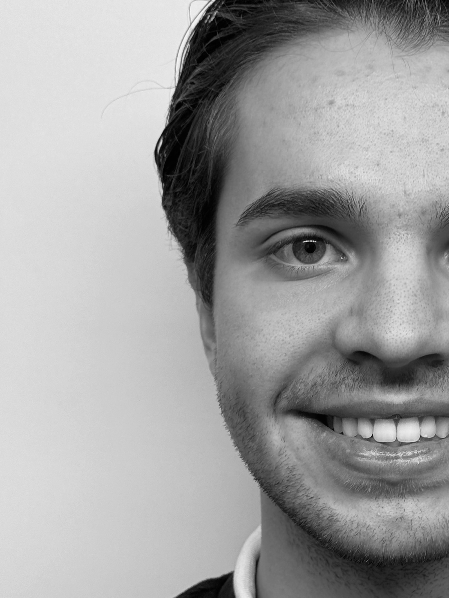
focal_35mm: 91
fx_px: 1574
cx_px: 376
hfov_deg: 16.1
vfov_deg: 21.5
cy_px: 386
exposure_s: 1/50
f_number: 1.78
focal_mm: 6.76
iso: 50
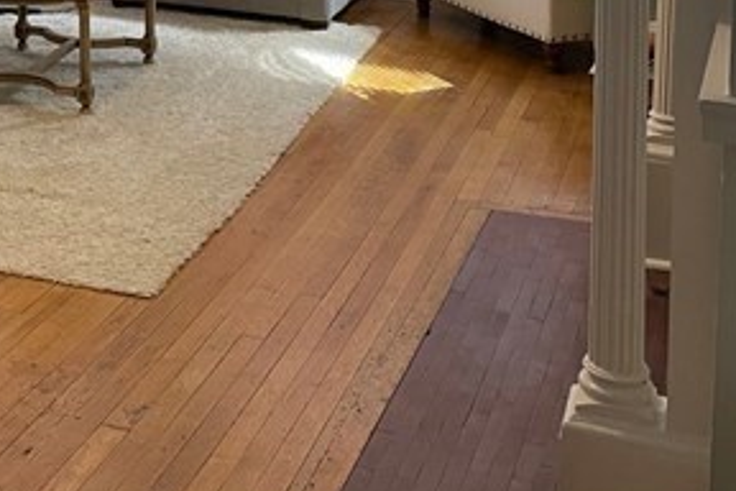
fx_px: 1472
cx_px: 82
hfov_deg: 27.1
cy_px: -212
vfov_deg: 17.3
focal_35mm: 72
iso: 100
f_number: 1.6
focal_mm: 4.2
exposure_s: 1/60
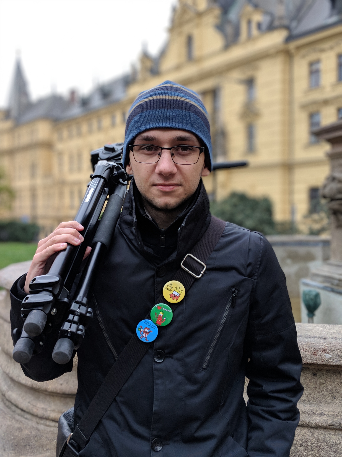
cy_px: 228
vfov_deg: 65.3
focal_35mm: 27
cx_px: 171
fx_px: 356
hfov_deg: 51.4
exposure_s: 1/344
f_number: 1.8
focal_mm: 4.44
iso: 129
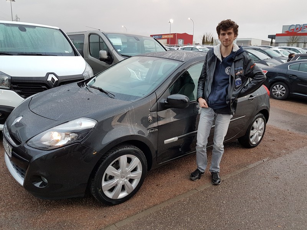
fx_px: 231
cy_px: 115
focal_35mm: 26
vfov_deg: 53.1
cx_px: 154
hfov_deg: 67.3
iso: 100
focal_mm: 4.2
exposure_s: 1/50
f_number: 1.7
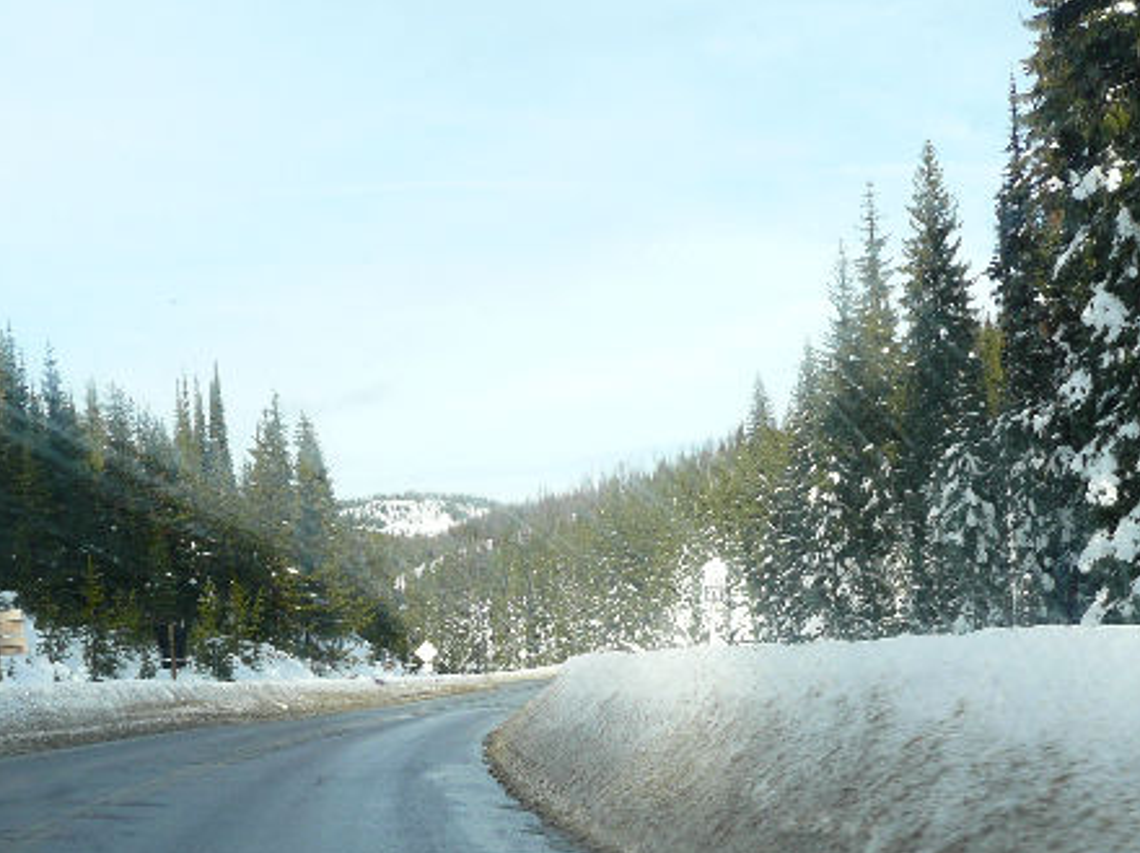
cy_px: 649
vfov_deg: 30.3
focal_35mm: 47
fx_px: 1546
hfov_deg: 40.4
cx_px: 614
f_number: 3.3
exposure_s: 1/250
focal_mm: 4.6
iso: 100
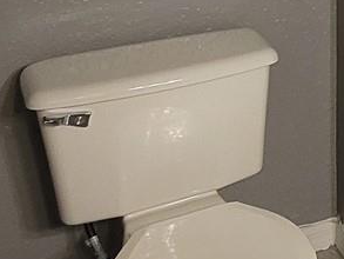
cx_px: 656
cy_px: -91
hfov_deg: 19.0
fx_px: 706
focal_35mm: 71
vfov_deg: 19.0
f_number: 2.2
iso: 400
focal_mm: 2.2
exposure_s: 1/59
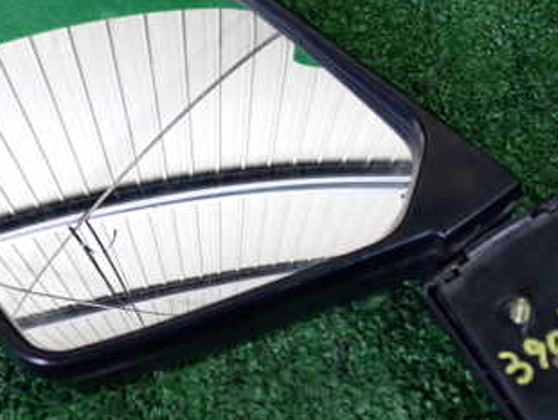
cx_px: 301
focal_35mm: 58
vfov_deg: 25.2
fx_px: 936
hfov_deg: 33.2
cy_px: 171
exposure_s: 1/40
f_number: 2.3
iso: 500
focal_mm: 5.4
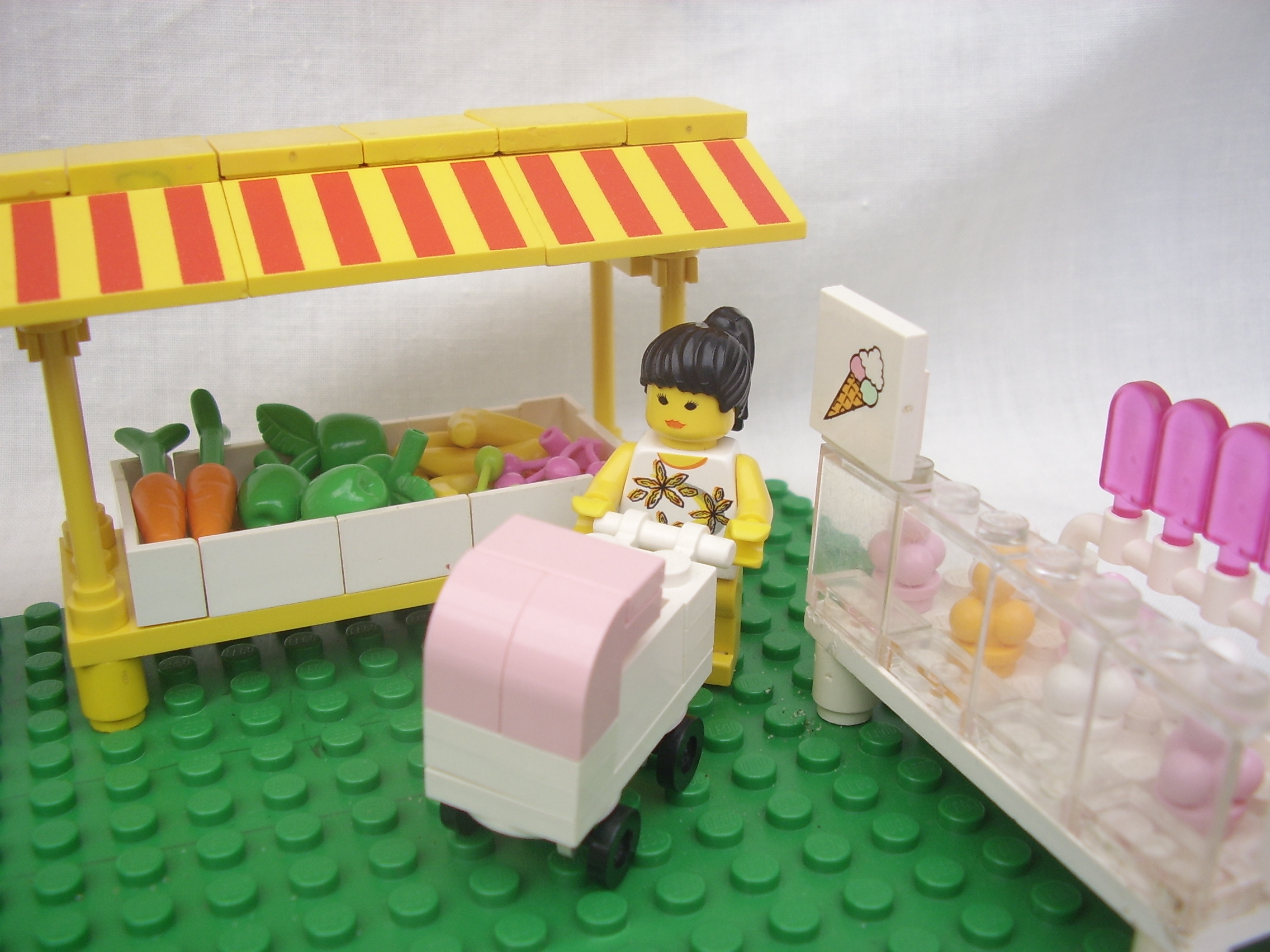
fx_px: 1101
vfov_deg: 46.8
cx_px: 635
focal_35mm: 30
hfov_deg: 60.0
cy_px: 476
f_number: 2.9
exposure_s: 1/92
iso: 71
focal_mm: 5.8
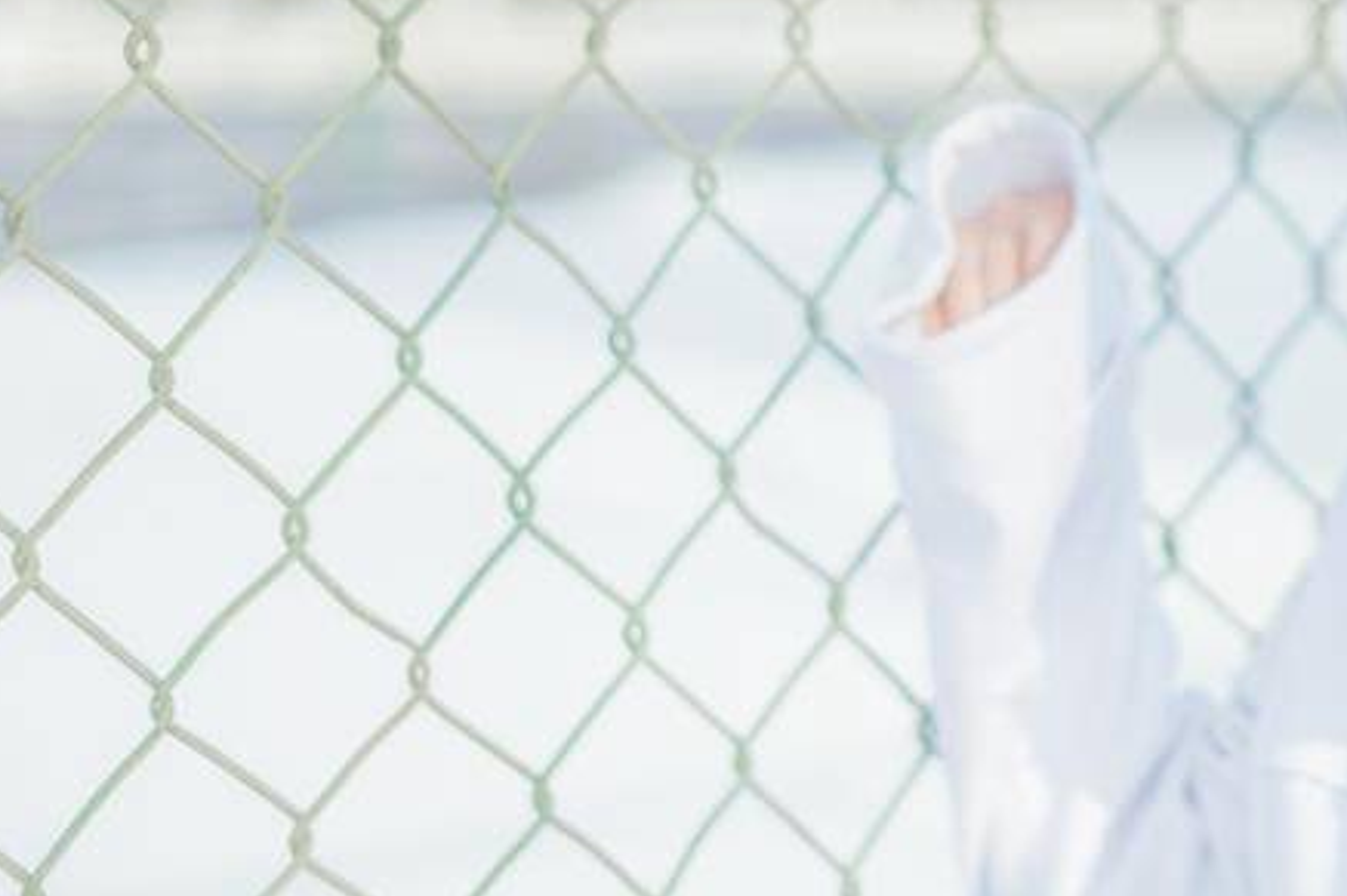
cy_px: 397
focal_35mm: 103
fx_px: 3852
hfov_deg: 19.2
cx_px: 1362
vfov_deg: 13.3
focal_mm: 50
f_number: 2
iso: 100
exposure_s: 1/2500
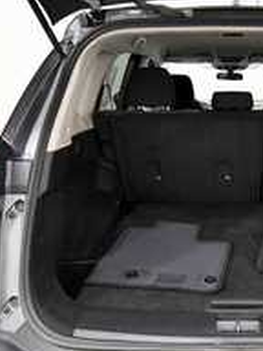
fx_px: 385
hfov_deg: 35.6
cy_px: 182
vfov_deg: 49.0
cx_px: 234
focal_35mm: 38
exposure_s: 1/125
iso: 2200
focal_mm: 13
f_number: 5
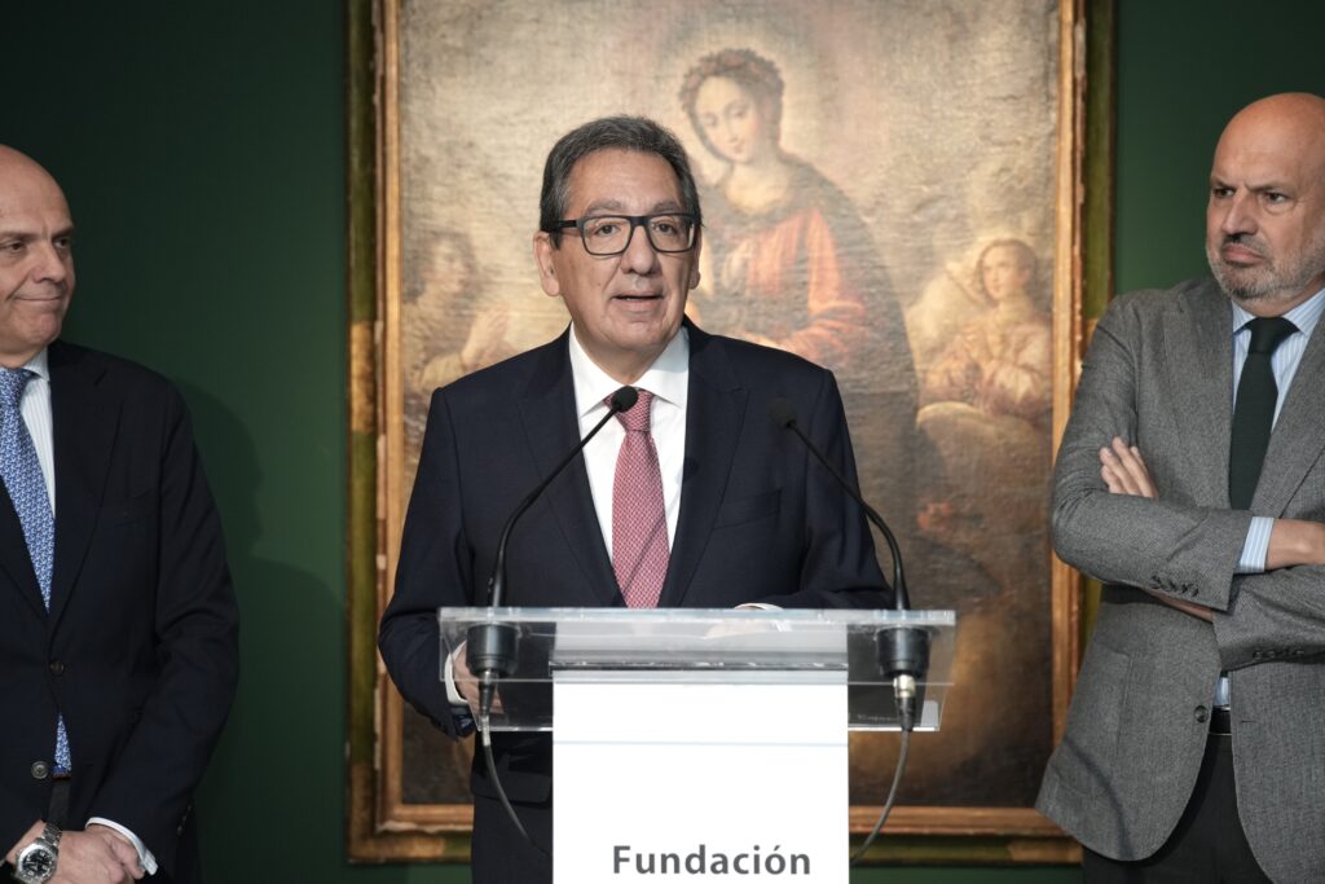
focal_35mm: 70
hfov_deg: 28.8
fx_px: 2577
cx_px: 662
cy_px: 442
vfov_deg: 19.5
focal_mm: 70
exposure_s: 1/125
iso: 1000
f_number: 3.5
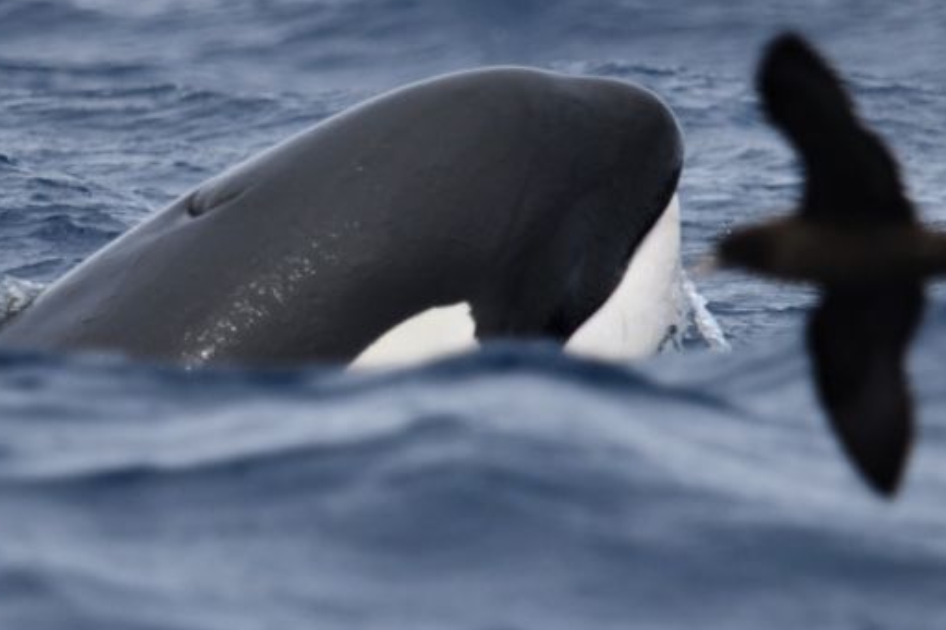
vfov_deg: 2.0
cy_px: 197
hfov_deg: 2.9
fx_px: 18466
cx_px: 421
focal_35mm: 703
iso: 900
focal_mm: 450
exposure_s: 1/8000
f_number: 6
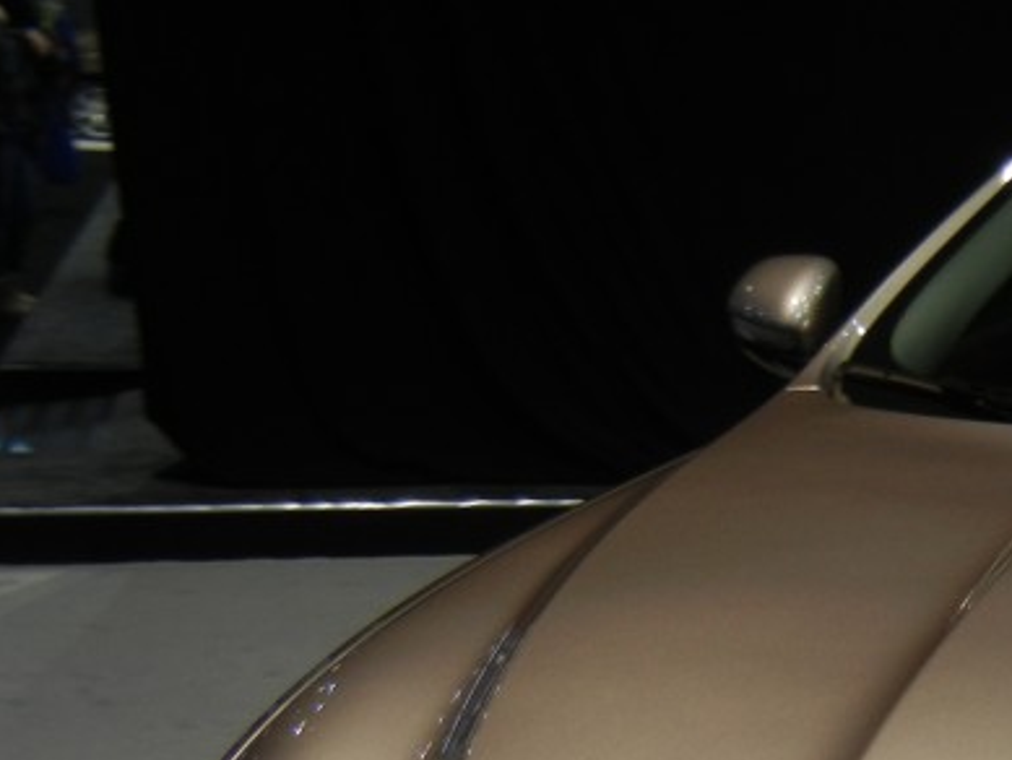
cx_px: 1241
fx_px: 2310
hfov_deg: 22.6
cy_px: 781
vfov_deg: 18.1
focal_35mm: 79
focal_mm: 5.4
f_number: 3.5
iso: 160
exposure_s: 1/85.6
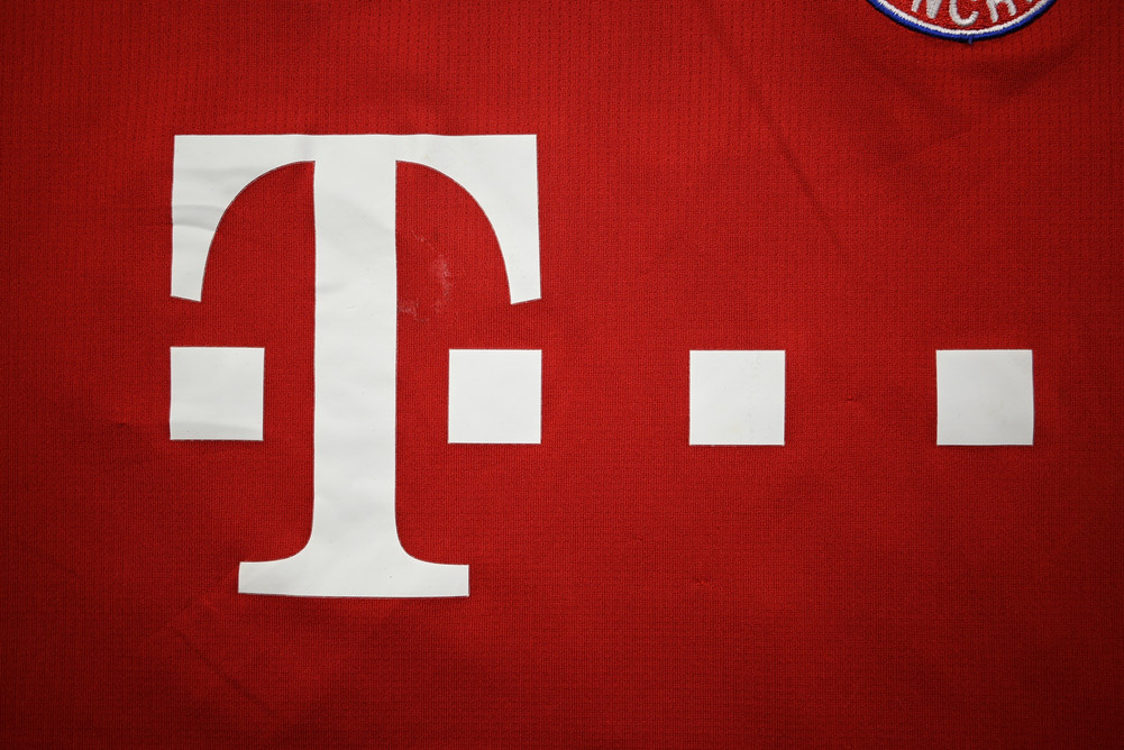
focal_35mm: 33
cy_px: 375
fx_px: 1031
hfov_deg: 57.2
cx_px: 562
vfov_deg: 40.0
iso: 200
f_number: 4.8
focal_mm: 33
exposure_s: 1/125
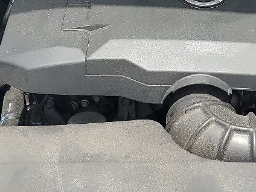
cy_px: 40
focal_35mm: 98
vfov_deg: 15.0
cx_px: 194
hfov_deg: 19.9
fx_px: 725
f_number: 1.5
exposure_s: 1/1250
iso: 50
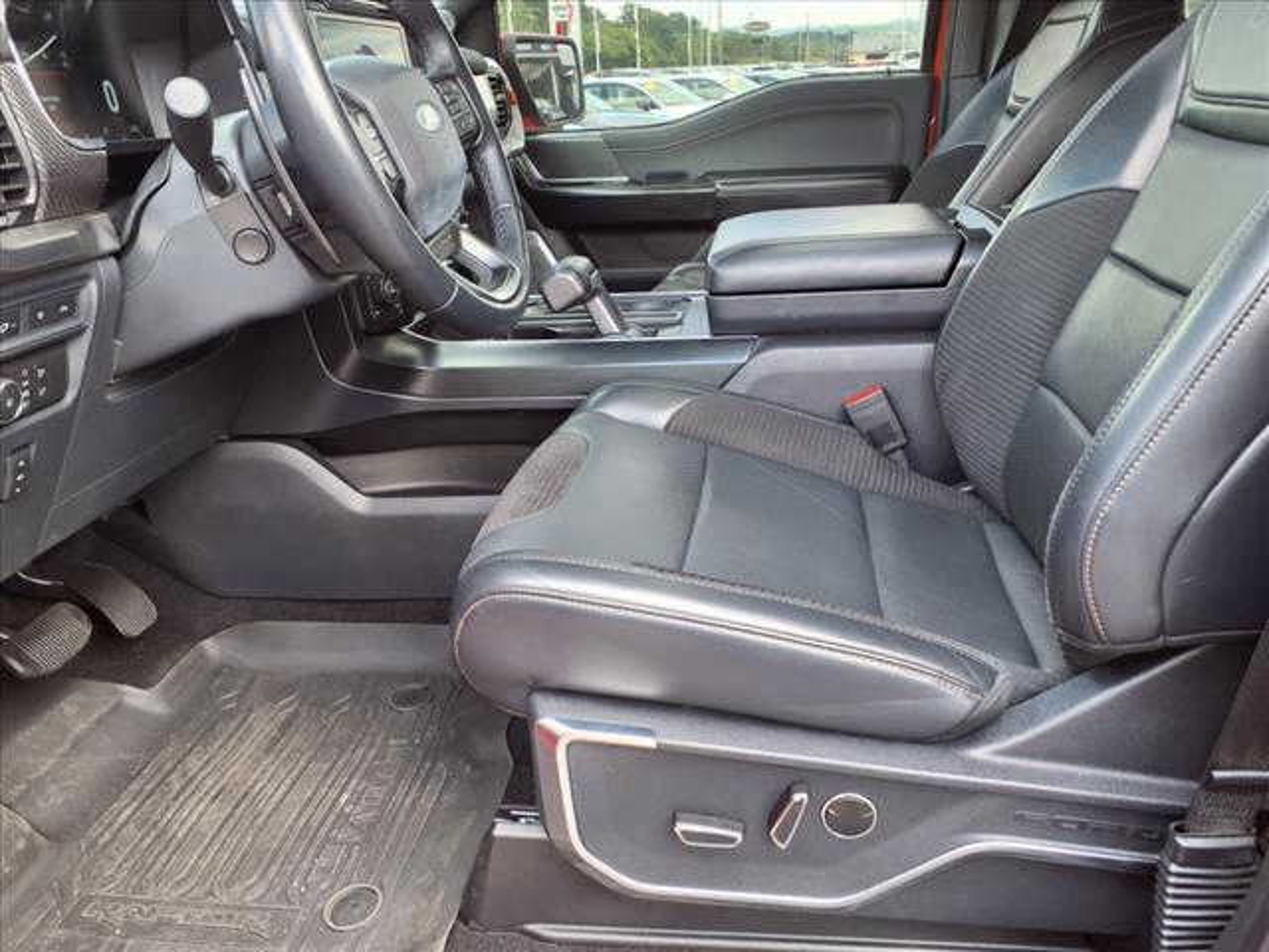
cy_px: 476
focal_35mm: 27
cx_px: 634
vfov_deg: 51.4
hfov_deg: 65.3
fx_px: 990
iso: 64
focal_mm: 3.58
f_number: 1.9
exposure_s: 1/120
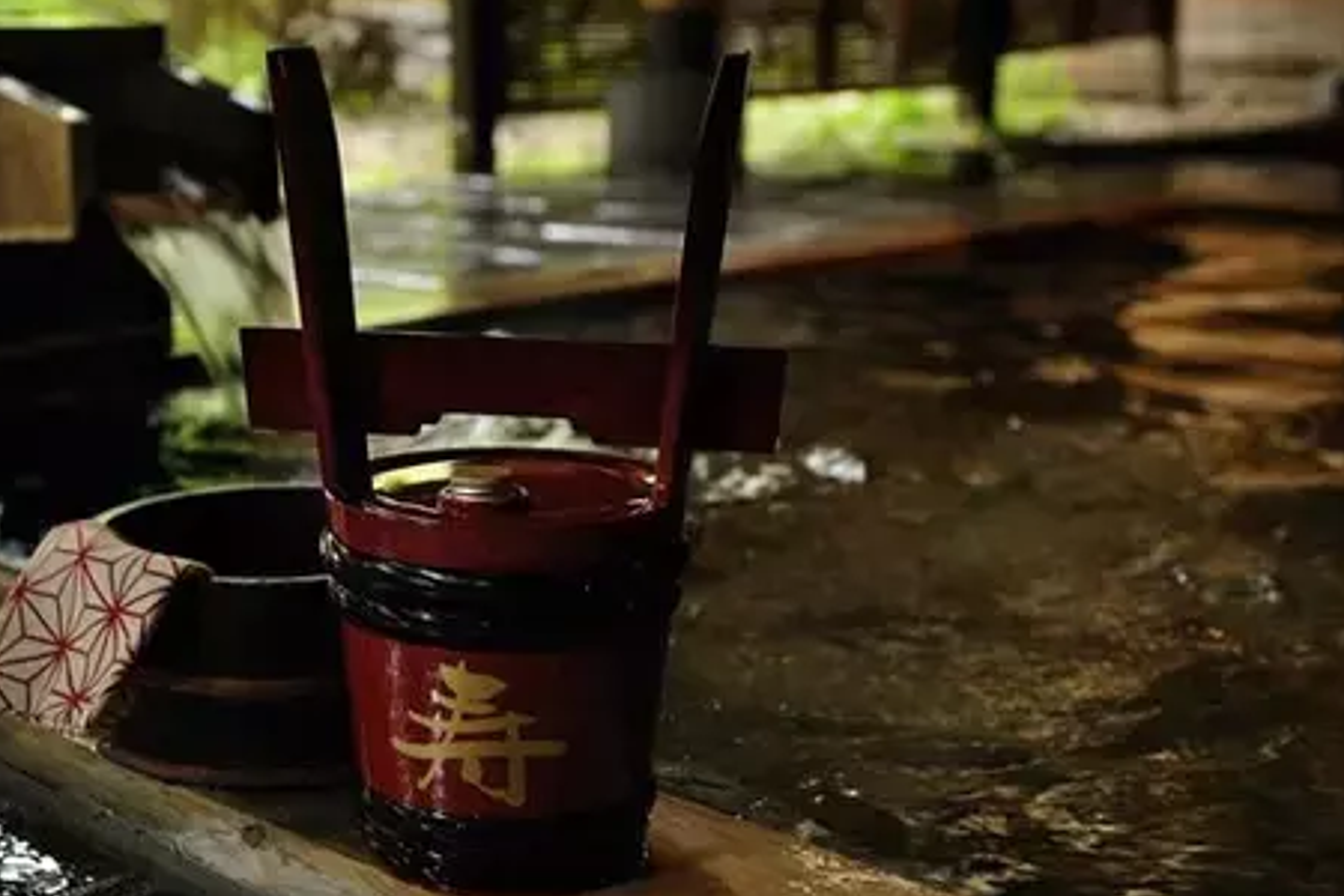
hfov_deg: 33.1
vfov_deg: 22.6
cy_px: 400
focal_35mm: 60
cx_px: 457
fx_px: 2240
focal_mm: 45
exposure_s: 1/50
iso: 400
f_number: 4
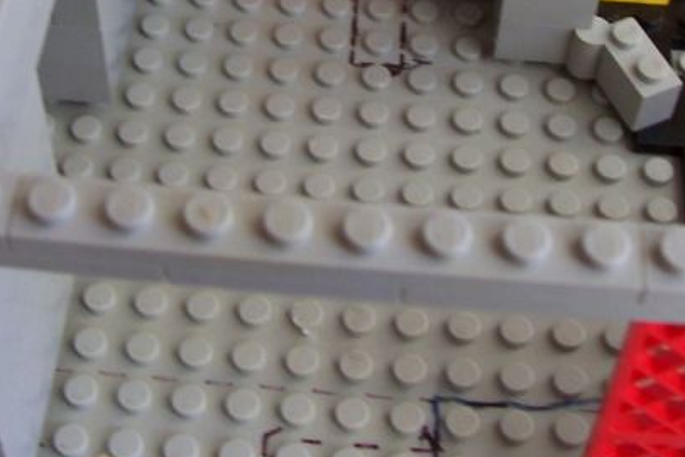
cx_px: 321
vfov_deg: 17.5
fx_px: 1446
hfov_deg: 26.6
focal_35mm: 76
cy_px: -20
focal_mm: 5.6
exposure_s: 1/30
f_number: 2.8
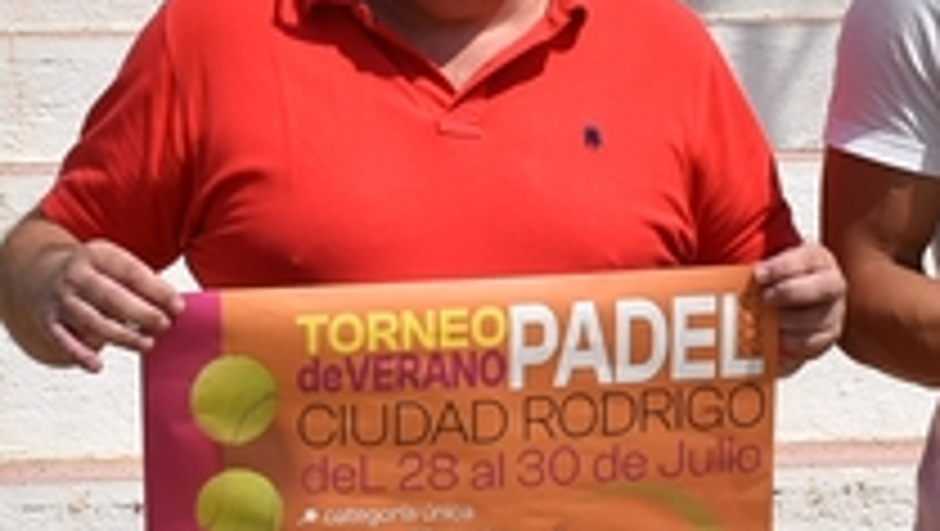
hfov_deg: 9.4
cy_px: 450
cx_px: 369
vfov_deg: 5.3
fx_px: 5738
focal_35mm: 230
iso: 200
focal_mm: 34
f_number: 11
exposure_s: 1/500
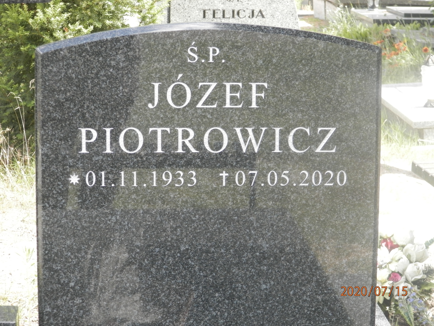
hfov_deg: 14.9
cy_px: 163
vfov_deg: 11.2
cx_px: 217
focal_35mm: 132
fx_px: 1655
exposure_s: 1/125
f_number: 4.7
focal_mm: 23.6
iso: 200
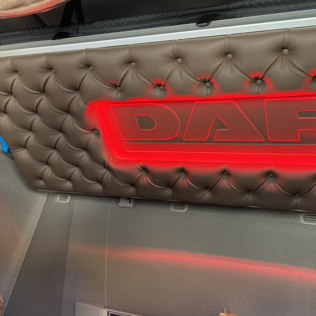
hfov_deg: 47.5
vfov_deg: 48.4
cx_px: 215
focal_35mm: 34
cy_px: 160
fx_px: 351
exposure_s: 1/43
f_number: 1.8
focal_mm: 3.99
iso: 250
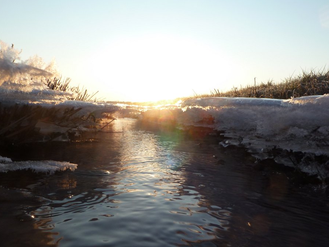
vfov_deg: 45.4
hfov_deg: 58.3
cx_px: 167
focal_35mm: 31
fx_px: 295
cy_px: 123
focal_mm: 4.4
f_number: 6.3
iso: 80
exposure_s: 1/125
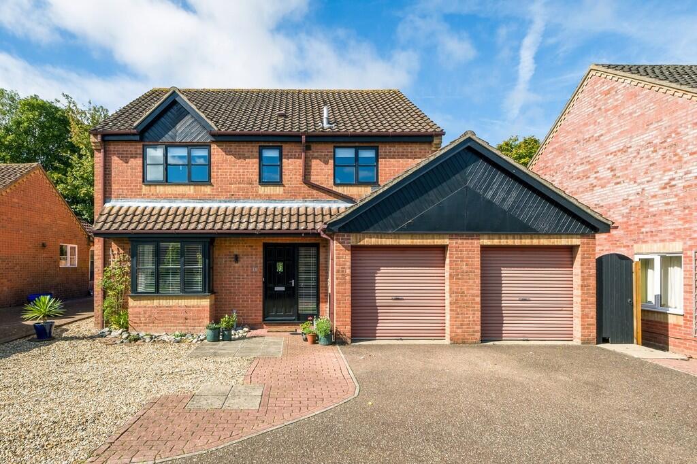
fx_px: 290
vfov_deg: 77.3
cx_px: 348
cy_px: 232
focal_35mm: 15
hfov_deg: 100.4
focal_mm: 9.7
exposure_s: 1/250
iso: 160
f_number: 9
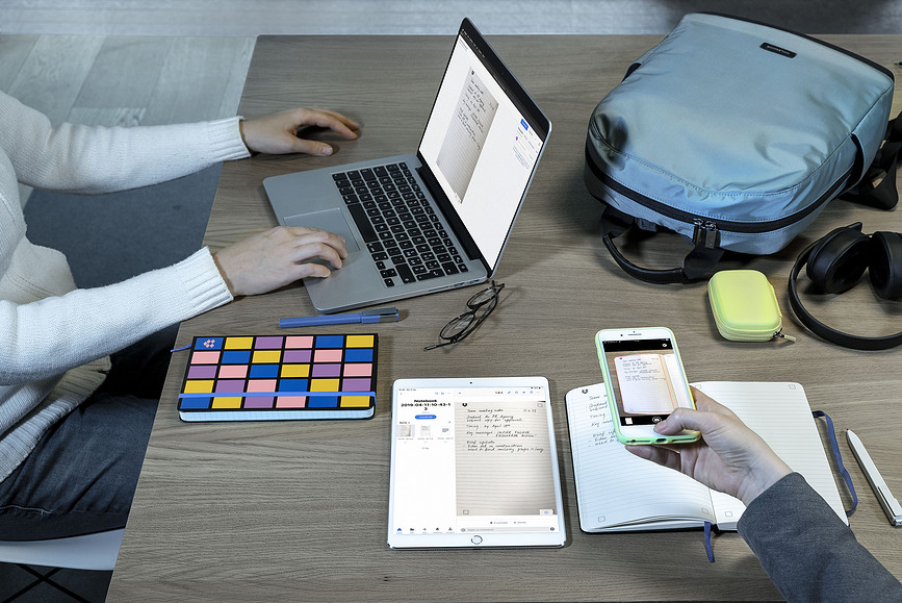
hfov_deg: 38.9
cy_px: 302
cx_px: 451
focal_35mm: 51
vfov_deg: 26.5
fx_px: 1278
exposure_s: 1/60
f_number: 8
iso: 400
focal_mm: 51
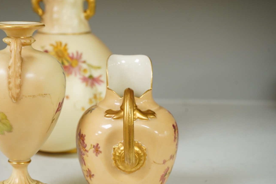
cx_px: 96
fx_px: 712
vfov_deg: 14.7
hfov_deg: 21.9
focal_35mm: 93
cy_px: 108
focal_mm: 70
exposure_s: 1/80
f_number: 8
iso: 2500
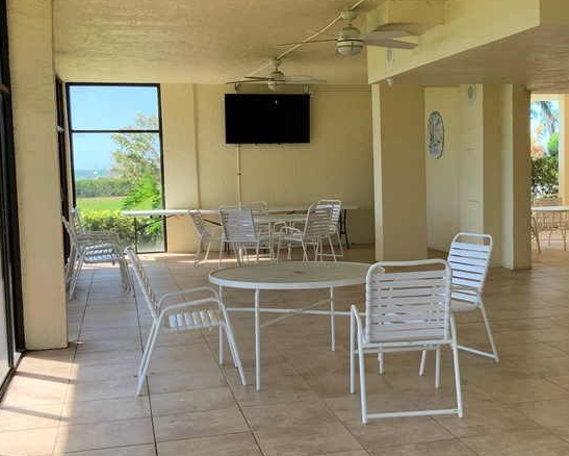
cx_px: 385
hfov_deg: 35.0
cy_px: 234
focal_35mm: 53
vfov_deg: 28.6
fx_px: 893
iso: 16
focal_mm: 3
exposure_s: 1/168
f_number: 1.8
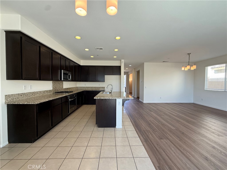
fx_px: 92
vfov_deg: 85.7
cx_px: 114
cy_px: 85
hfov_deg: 102.1
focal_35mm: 14
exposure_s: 1/120
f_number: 2.2
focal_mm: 2.22
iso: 160
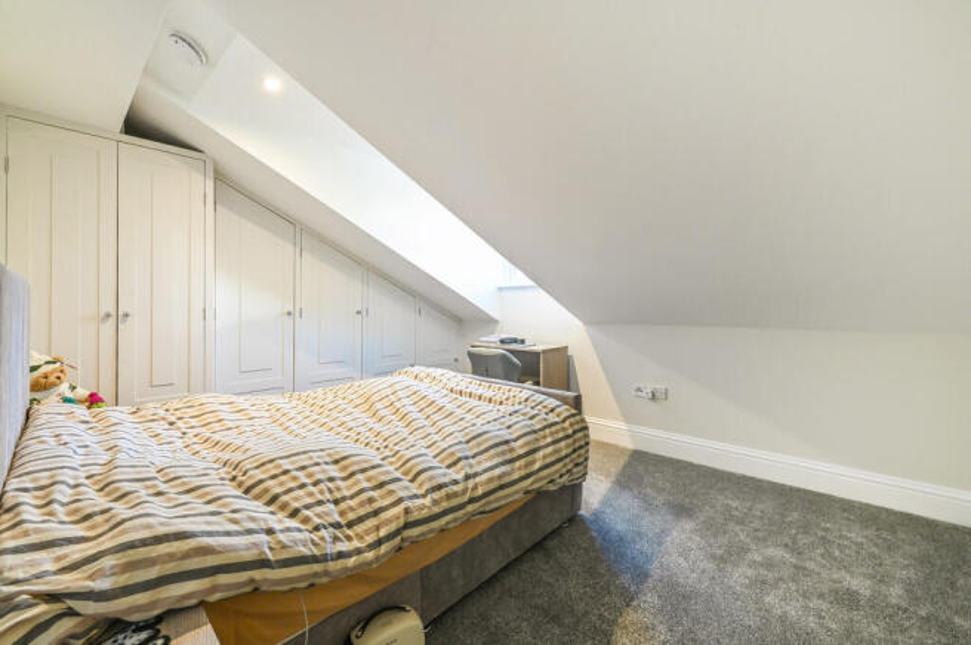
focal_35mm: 14
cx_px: 486
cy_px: 322
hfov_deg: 104.3
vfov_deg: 81.1
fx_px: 377
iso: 500
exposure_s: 1/4
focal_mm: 14
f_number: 9
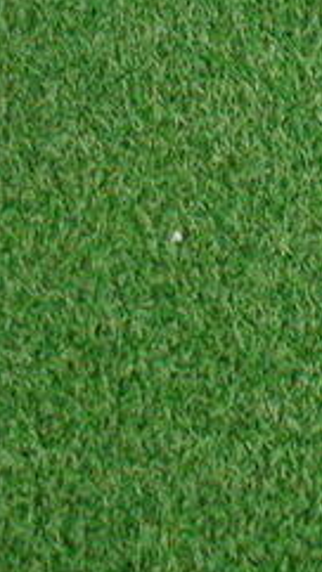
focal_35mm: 75
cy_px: 12
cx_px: 545
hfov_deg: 14.5
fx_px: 1139
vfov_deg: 26.8
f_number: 3.2
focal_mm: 4.6
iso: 800
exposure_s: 1/60
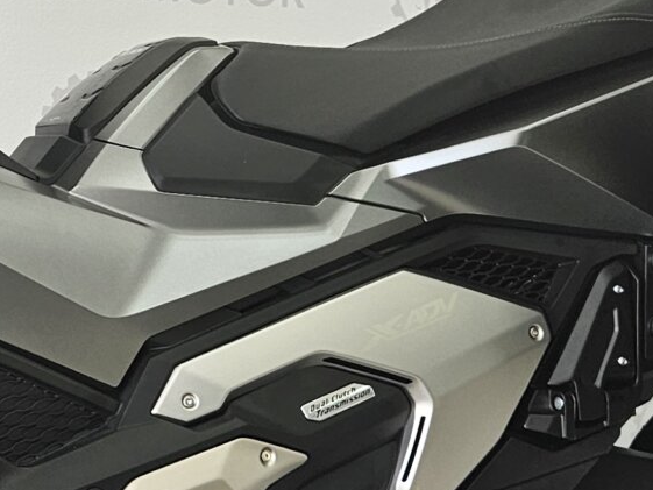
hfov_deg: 18.3
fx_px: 1981
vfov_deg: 14.1
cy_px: 182
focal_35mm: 105
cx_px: 35
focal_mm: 5.4
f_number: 1.8
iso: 50
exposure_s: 1/180
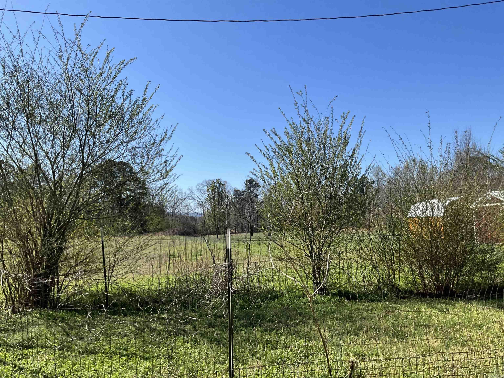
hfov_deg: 61.7
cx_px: 252
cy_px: 189
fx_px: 422
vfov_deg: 48.2
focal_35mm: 29
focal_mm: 3
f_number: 1.8
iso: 25
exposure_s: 1/1848
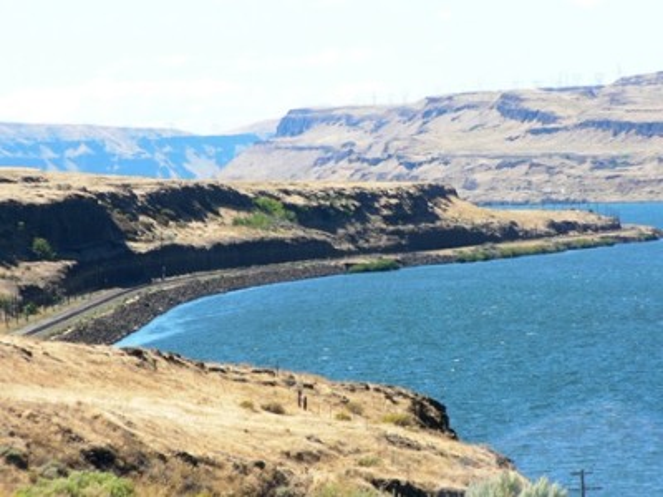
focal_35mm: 331
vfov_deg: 4.5
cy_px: 248
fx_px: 6340
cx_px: 332
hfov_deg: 6.0
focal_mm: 55.2
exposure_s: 1/250
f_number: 6.3
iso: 100
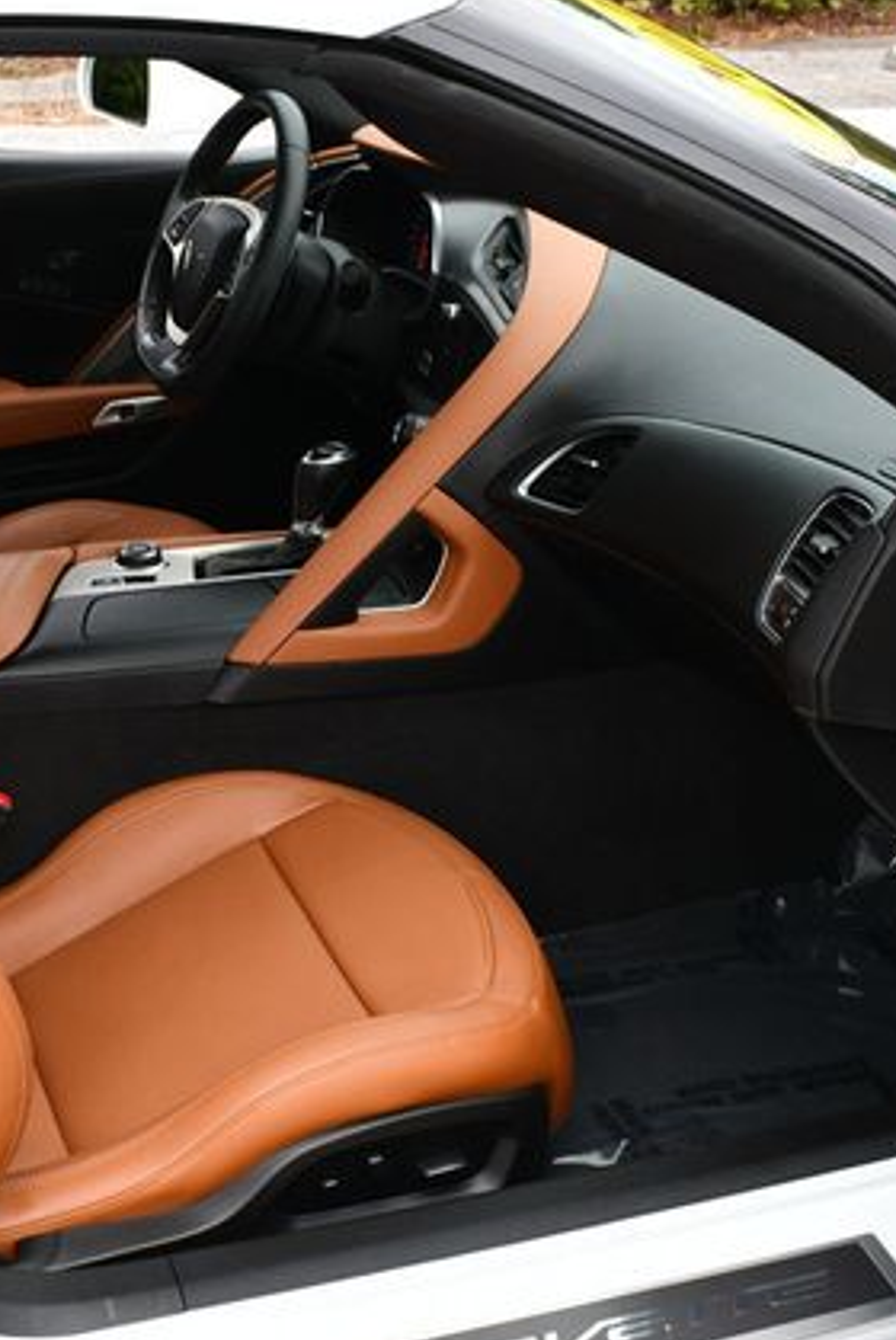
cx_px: 224
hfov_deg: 24.4
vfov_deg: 36.2
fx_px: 2050
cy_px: 672
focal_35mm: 55
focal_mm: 18
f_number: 5.6
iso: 280
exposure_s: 1/250
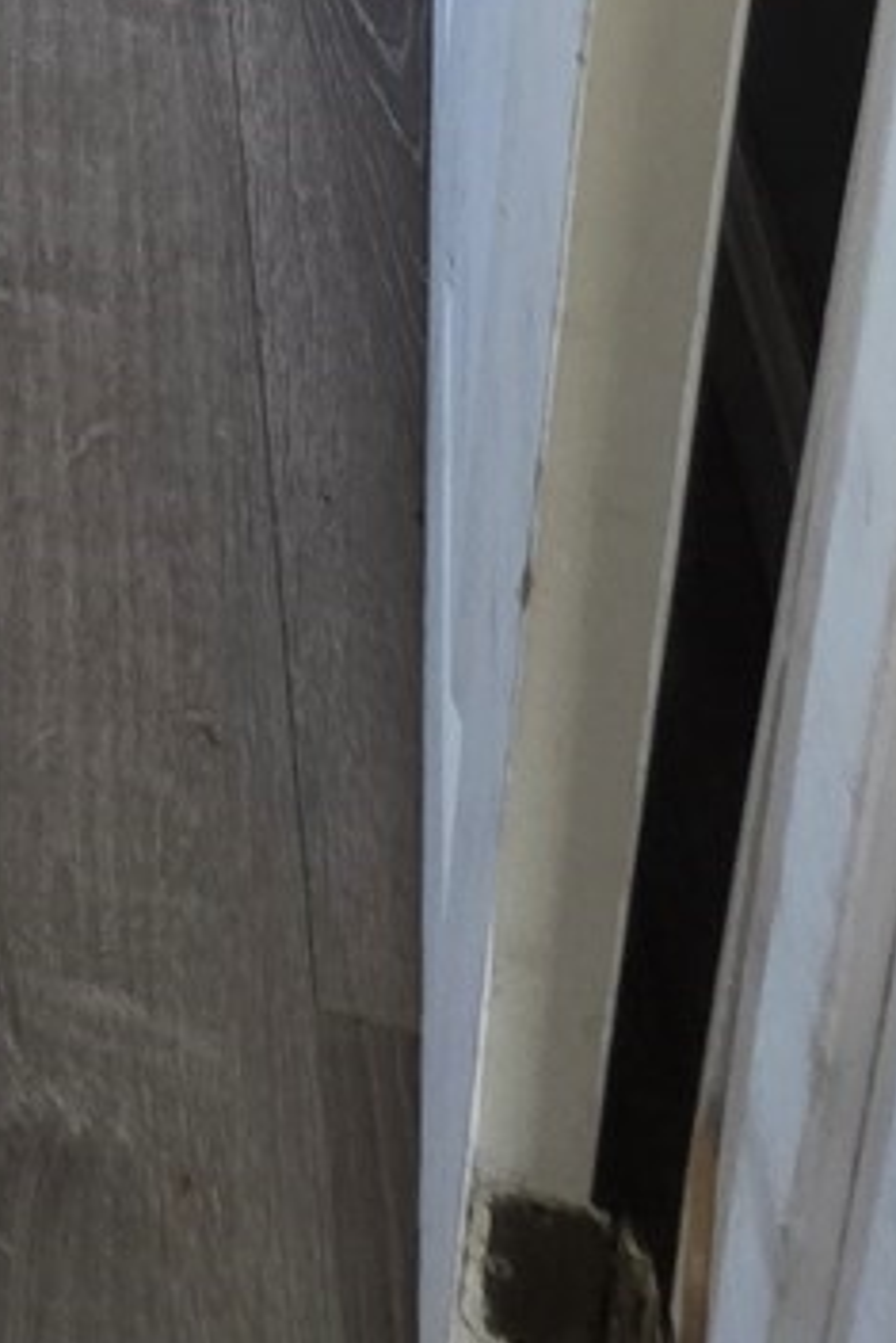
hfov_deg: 19.3
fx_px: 2200
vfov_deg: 17.4
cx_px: -541
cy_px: -1580
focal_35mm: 59
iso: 200
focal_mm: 2.2
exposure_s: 1/120
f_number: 1.9
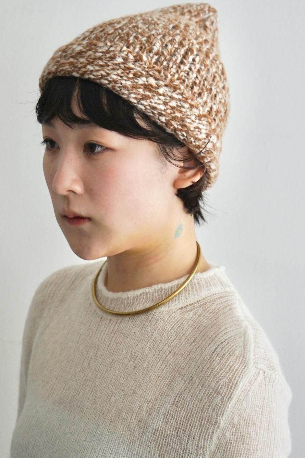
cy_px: 189
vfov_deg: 24.4
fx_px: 1055
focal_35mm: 83
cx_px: 139
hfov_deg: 16.5
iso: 800
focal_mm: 65
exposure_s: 1/160
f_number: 5.6
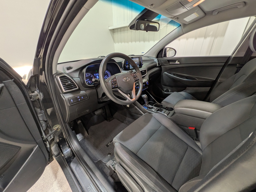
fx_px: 104
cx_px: 128
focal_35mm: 14
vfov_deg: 85.7
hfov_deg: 102.1
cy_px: 96
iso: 55
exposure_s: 1/33.3
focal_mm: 1.83
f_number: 2.2
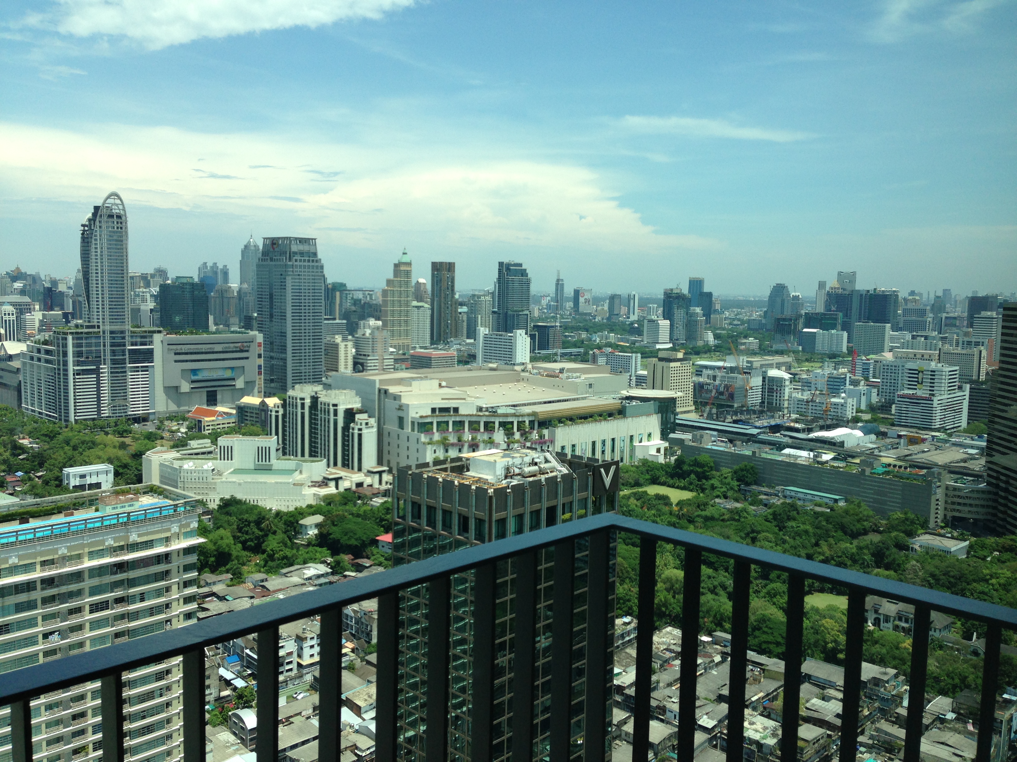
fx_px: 970
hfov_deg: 55.4
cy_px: 381
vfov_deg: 42.9
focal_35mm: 33
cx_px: 508
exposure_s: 1/1323
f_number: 2.4
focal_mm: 4.13
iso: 50
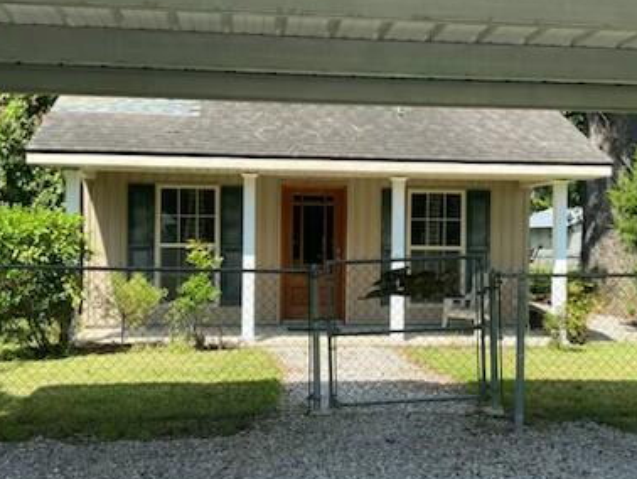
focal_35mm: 44
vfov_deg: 32.9
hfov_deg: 42.9
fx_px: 810
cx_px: 330
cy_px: 233
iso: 32
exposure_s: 1/912
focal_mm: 4.25
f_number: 1.8
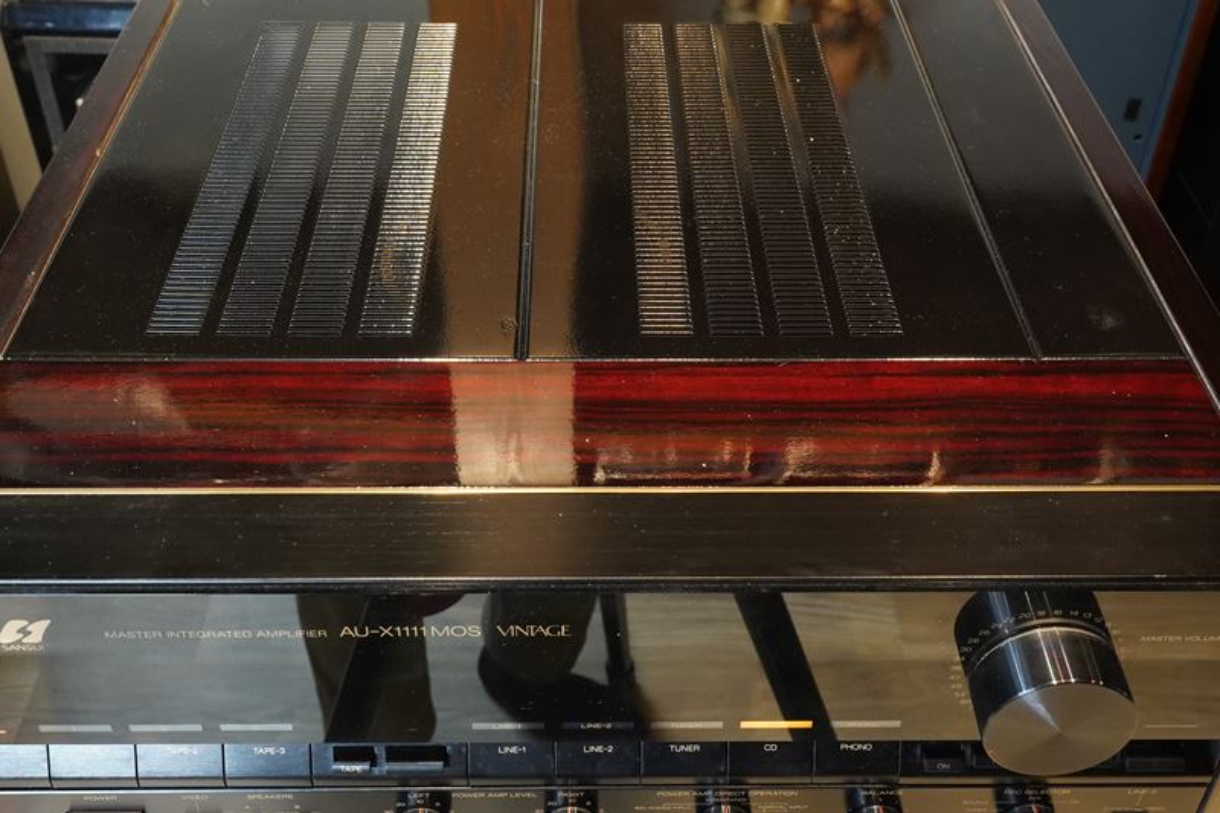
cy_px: 406
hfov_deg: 46.4
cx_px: 610
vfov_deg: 31.9
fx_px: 1423
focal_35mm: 42
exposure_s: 1/3
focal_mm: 28
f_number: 13
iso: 4000
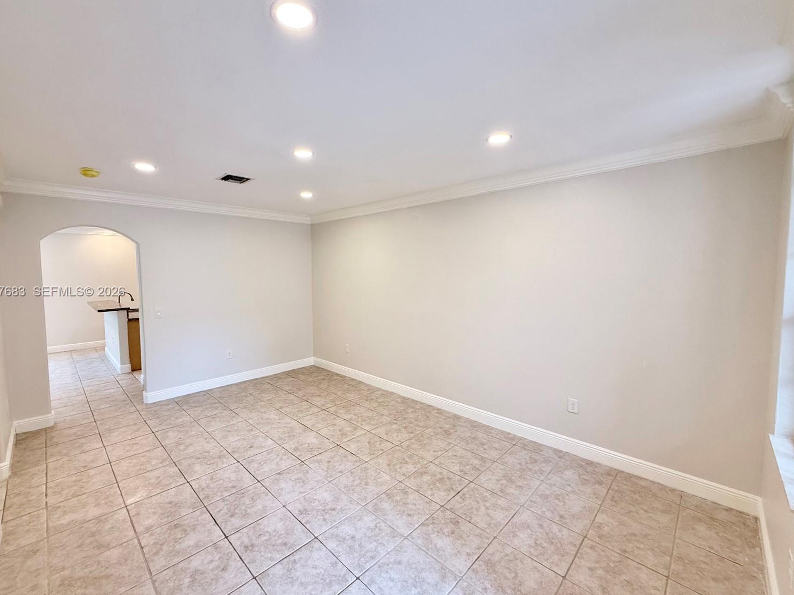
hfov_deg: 98.1
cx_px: 385
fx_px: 344
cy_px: 292
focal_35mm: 15
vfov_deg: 81.7
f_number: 2.2
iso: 400
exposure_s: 1/120
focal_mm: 2.22
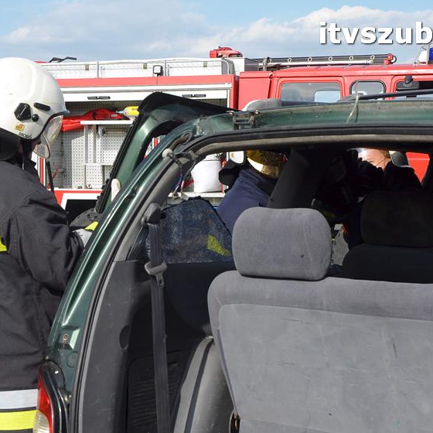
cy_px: 215
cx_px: 201
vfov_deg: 20.4
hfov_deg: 20.4
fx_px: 1203
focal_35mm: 85
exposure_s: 1/500
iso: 400
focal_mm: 44
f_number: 11
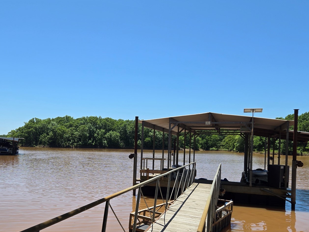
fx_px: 312
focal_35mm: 35
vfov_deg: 40.3
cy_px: 148
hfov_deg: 52.3
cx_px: 126
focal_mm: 5.4
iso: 25
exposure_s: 1/2010
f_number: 1.8
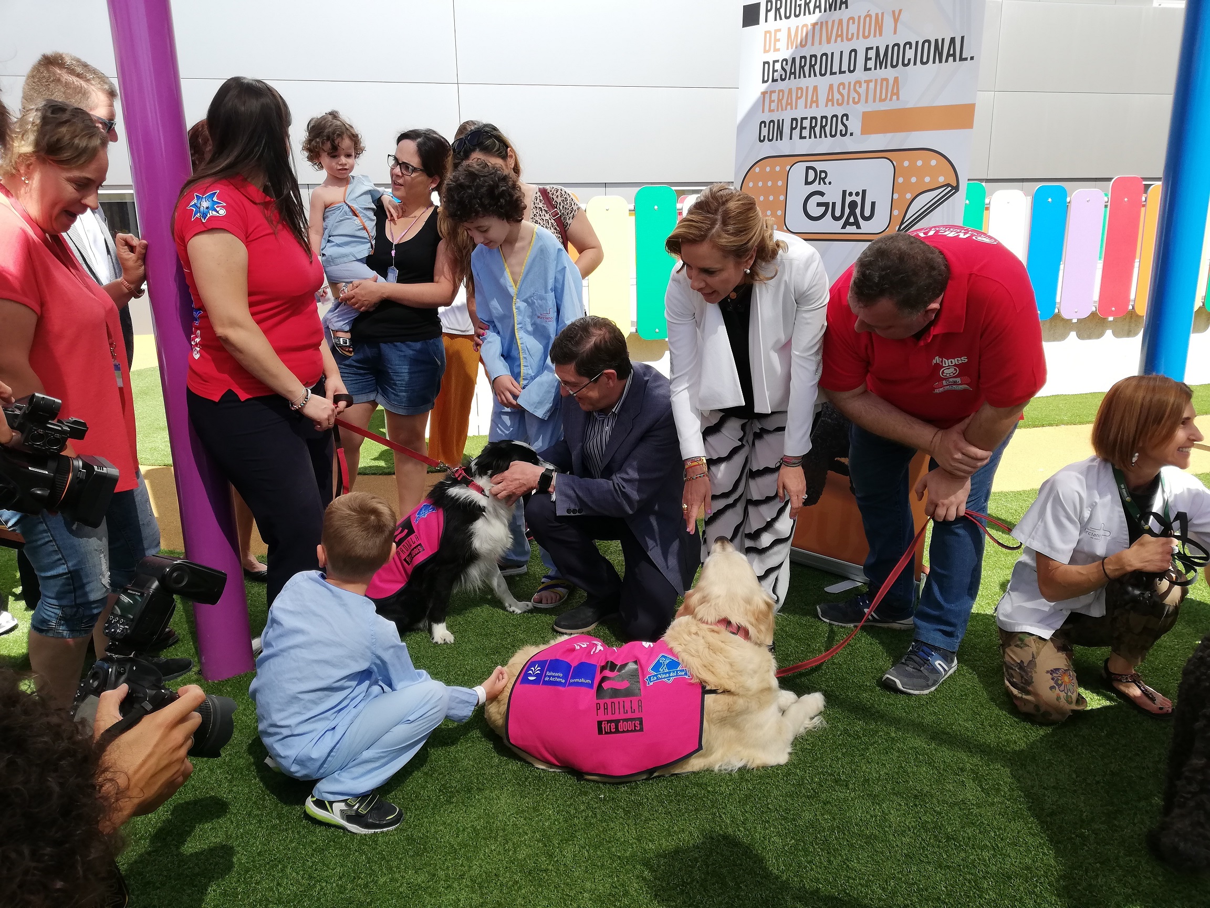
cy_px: 454
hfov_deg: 67.3
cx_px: 605
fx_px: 909
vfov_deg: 53.1
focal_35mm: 26
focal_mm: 3.81
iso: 50
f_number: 2.2
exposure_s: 1/407
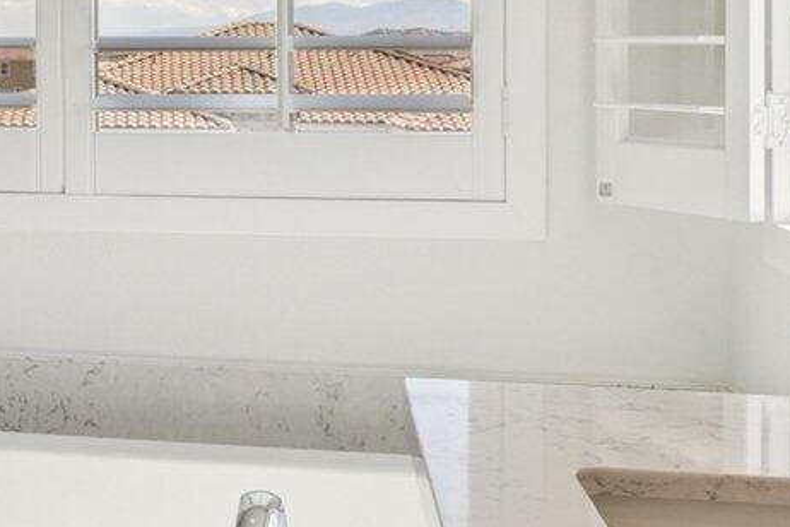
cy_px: 56
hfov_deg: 24.9
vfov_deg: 18.2
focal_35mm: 74
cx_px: -144
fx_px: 1616
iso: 400
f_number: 8
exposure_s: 1/250
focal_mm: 16.6
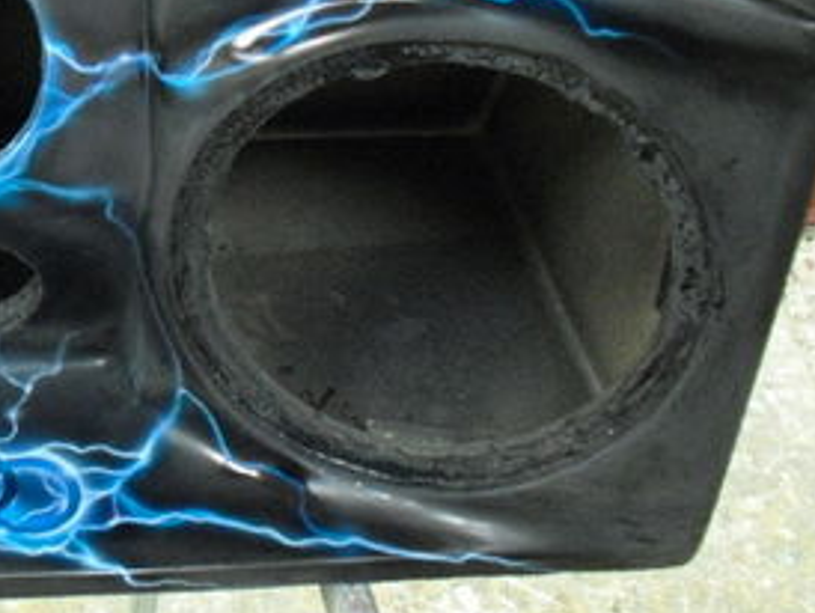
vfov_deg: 17.5
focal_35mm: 84
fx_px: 1979
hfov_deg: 22.0
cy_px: 128
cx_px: -77
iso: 800
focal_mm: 6.3
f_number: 3.1
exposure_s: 1/40
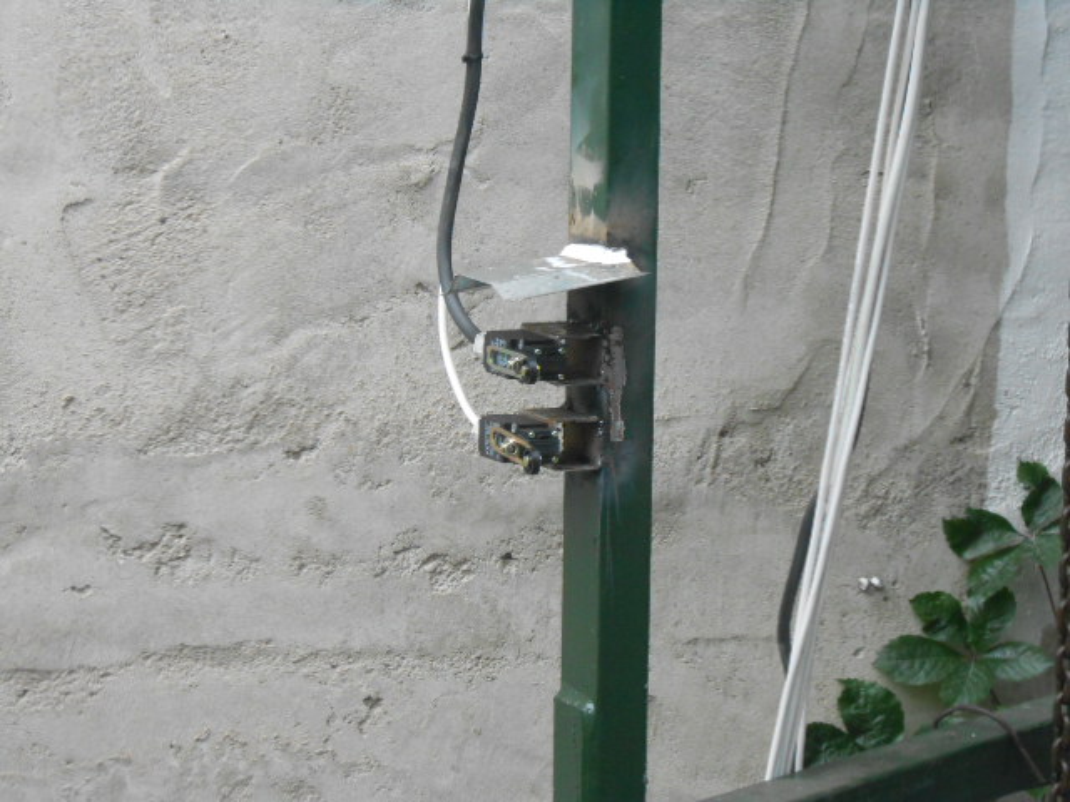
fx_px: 2875
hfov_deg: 21.1
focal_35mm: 93
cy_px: 401
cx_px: 535
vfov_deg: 15.9
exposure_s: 1/400
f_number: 4.6
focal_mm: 16.5
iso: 400
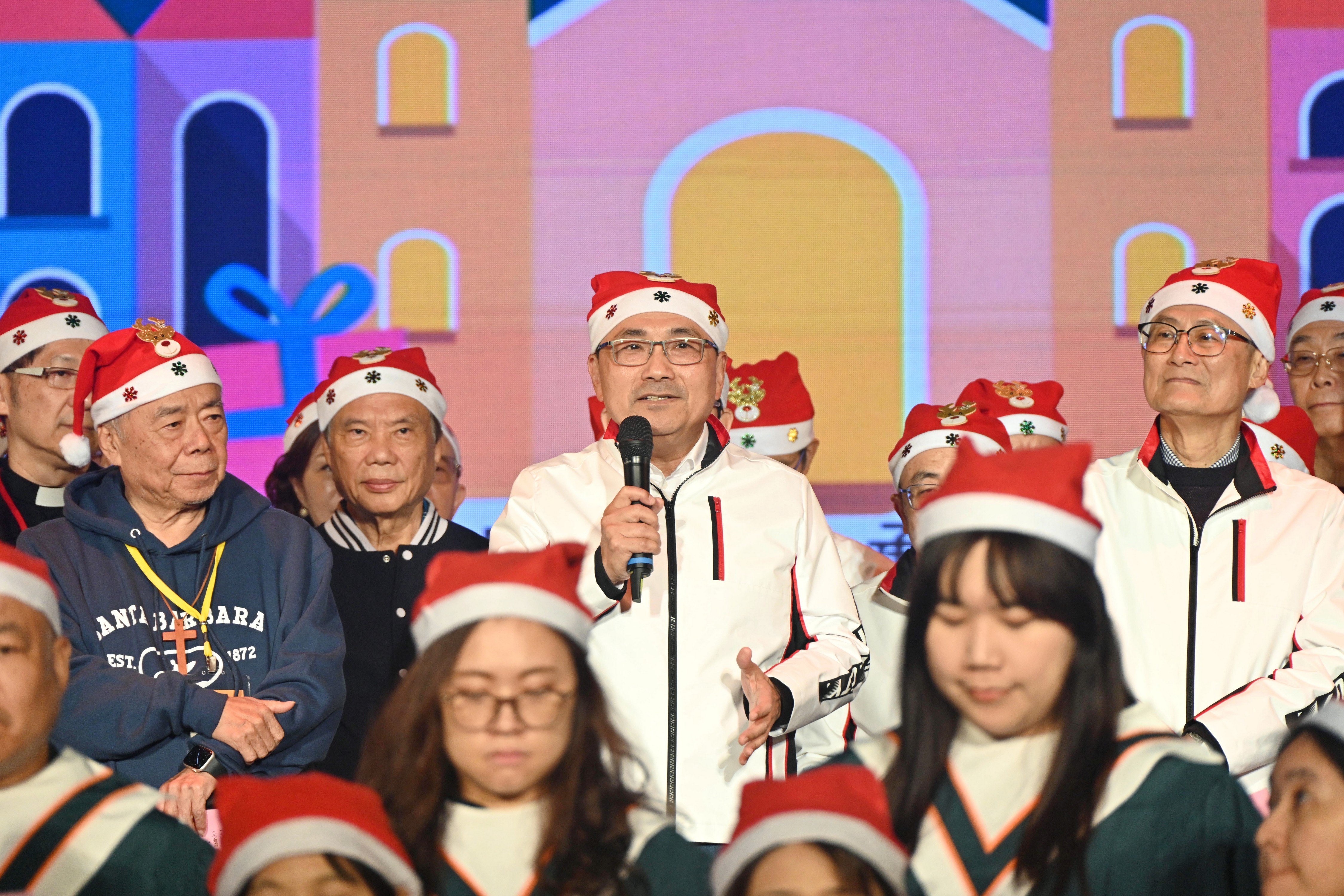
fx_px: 11199
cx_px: 672
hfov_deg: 6.9
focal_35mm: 300
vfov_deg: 4.6
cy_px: 448
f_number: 8
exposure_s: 1/125
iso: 1400
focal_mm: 300
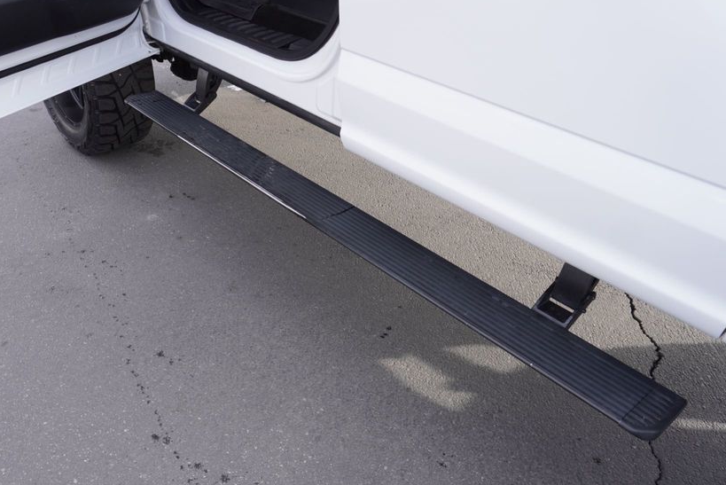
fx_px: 605
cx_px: 279
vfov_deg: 43.5
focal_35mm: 30
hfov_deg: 61.2
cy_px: 285
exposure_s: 1/100
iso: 100
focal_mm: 16
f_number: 4.5
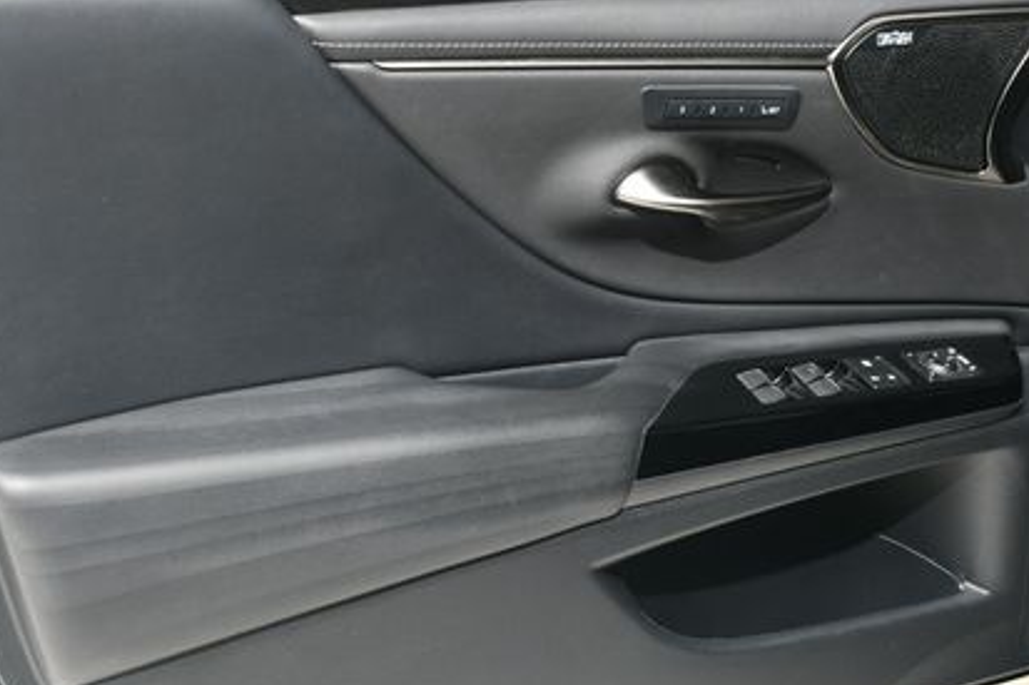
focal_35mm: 62
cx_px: 541
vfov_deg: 21.9
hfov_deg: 32.4
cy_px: 369
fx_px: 1771
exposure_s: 1/160
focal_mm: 27
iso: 100
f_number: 5.6
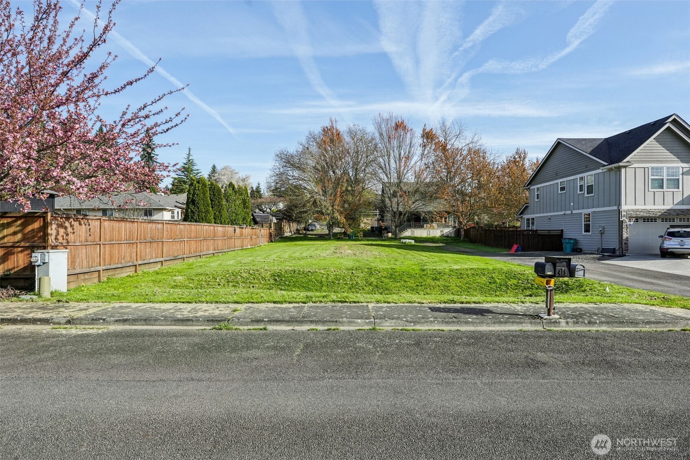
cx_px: 345
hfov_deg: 81.2
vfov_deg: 59.5
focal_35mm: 21
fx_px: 402
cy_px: 230
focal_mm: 21
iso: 400
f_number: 8
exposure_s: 1/640
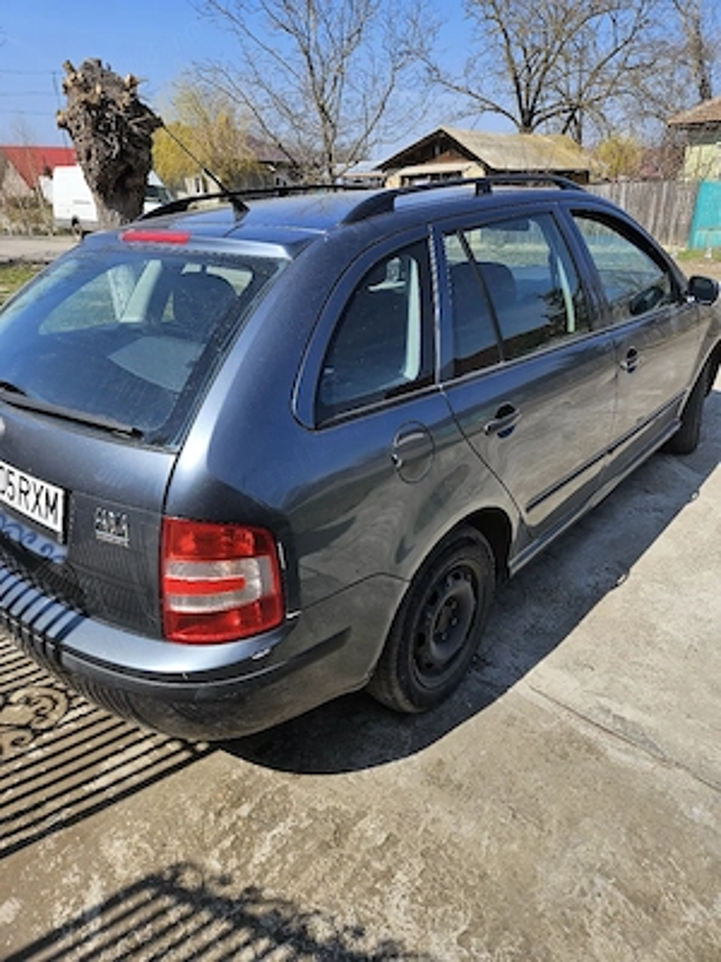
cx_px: 360
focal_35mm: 23
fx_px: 639
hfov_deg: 58.9
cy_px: 481
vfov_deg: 73.9
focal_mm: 5.4
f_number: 1.8
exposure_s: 1/1667
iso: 25
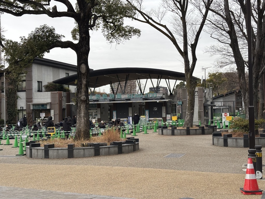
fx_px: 398
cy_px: 100
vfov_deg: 28.0
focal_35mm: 52
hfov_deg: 36.8
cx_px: 132
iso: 32
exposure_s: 1/199
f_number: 1.6
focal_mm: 5.96
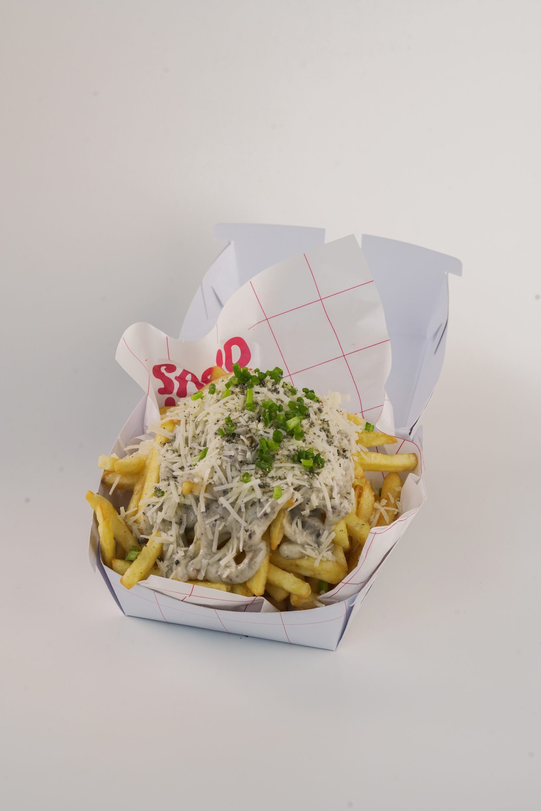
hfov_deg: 15.2
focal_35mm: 90
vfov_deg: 22.6
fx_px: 2028
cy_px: 406
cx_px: 270
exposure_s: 1/100
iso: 1000
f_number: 11
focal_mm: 90
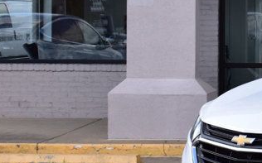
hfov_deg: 13.6
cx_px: 405
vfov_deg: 9.1
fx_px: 1025
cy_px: 33
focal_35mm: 144
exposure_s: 1/250
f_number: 10
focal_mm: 29
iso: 400
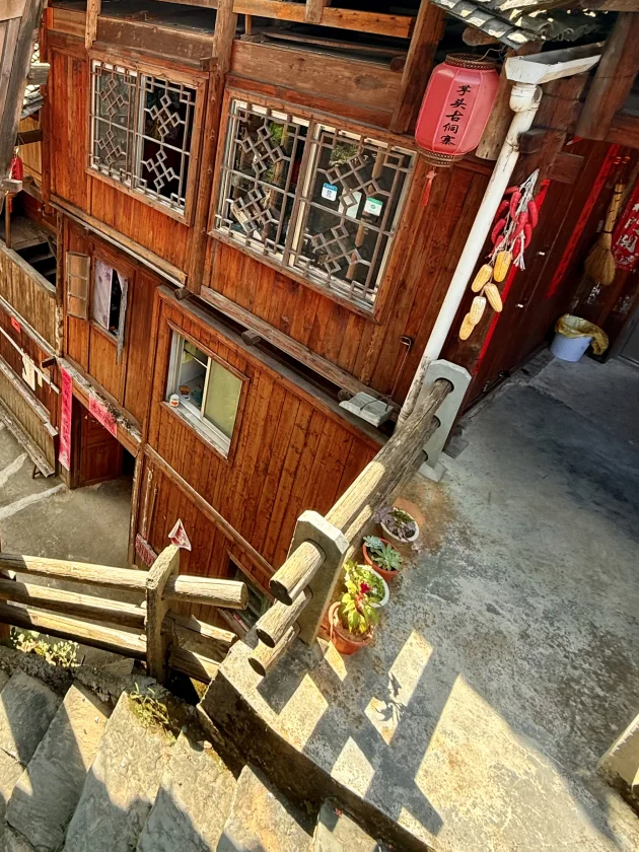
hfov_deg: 51.9
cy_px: 227
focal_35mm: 24
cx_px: 97
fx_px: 591
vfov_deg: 67.6
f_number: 2.2
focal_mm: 2.22
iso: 64
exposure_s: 1/173
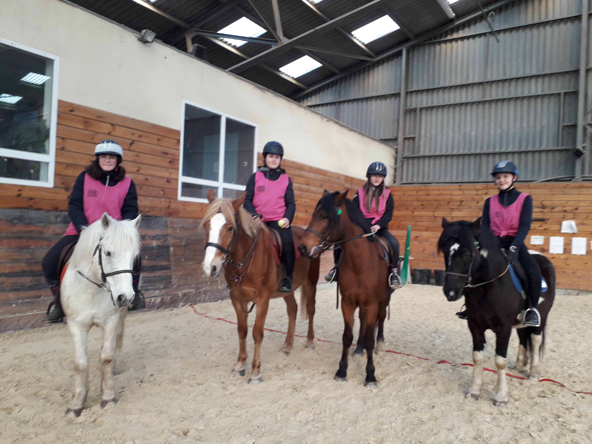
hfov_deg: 65.3
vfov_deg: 51.4
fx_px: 462
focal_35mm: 27
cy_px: 222
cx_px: 296
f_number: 1.9
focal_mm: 3.6
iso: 50
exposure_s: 1/50
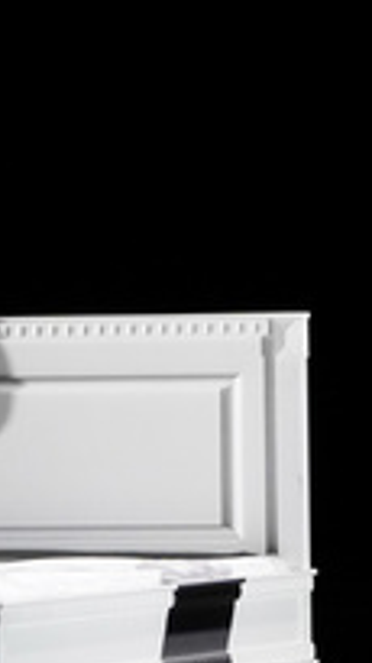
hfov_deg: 1.9
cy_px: 259
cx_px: 555
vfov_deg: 3.4
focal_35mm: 645
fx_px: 11334
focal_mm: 280
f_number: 8
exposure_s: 1/400
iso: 1600
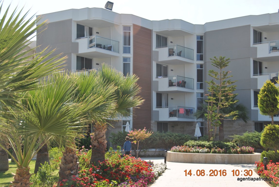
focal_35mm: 57
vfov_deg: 23.8
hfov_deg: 35.0
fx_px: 442
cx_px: 140
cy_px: 94
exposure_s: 1/200
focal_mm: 38
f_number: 7.1
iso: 100
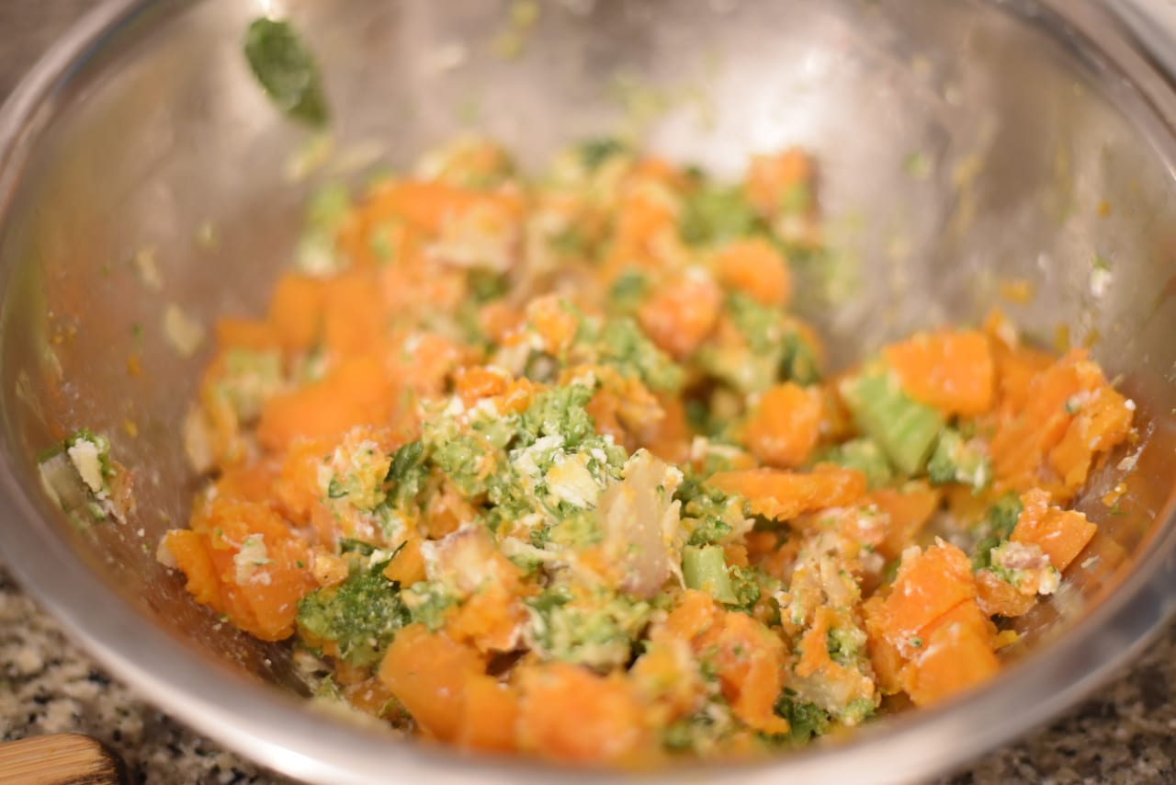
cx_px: 588
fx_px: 1634
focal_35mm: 50
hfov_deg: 39.6
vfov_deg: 27.0
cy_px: 392
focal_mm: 50
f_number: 1.8
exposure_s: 1/60
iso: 1800
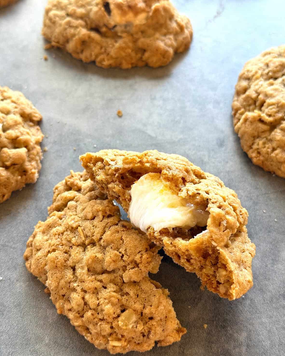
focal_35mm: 51
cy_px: 186
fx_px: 538
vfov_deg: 36.6
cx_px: 144
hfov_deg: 29.7
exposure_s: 1/62
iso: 100
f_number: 1.8
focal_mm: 6.8
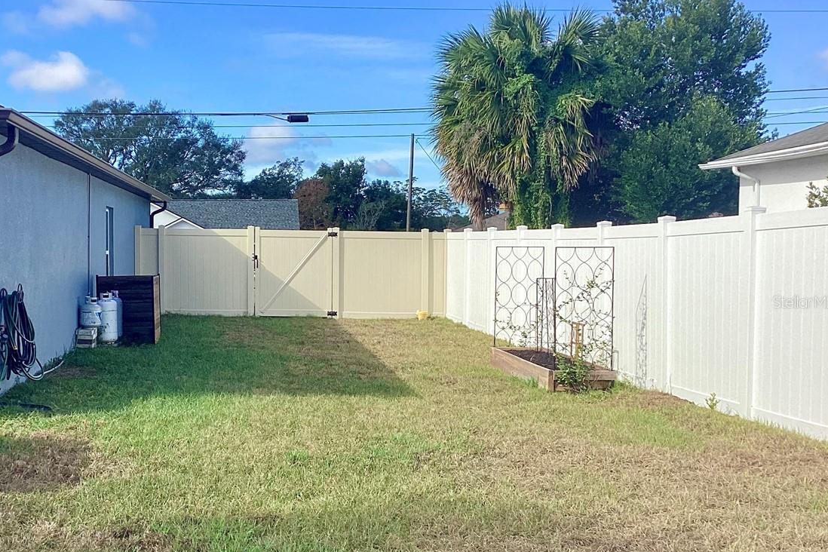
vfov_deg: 28.6
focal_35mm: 47
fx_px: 1081
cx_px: 241
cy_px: 302
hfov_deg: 41.1
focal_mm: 3.3
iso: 25
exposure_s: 1/1006
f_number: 2.4
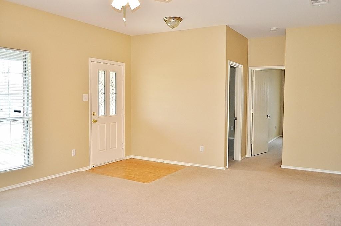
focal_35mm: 30
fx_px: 284
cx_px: 170
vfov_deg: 43.5
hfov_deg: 62.0
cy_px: 113
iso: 800
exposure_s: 1/60
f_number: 3.8
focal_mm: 20
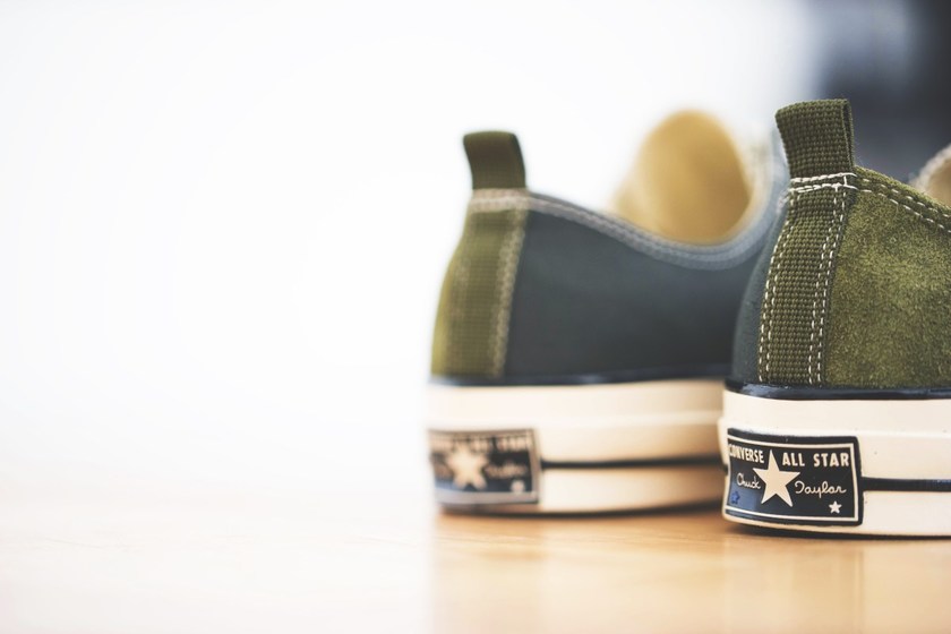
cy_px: 317
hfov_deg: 20.4
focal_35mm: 100
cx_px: 476
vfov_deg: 13.7
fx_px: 2641
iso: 640
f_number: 2.8
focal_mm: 100
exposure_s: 1/50
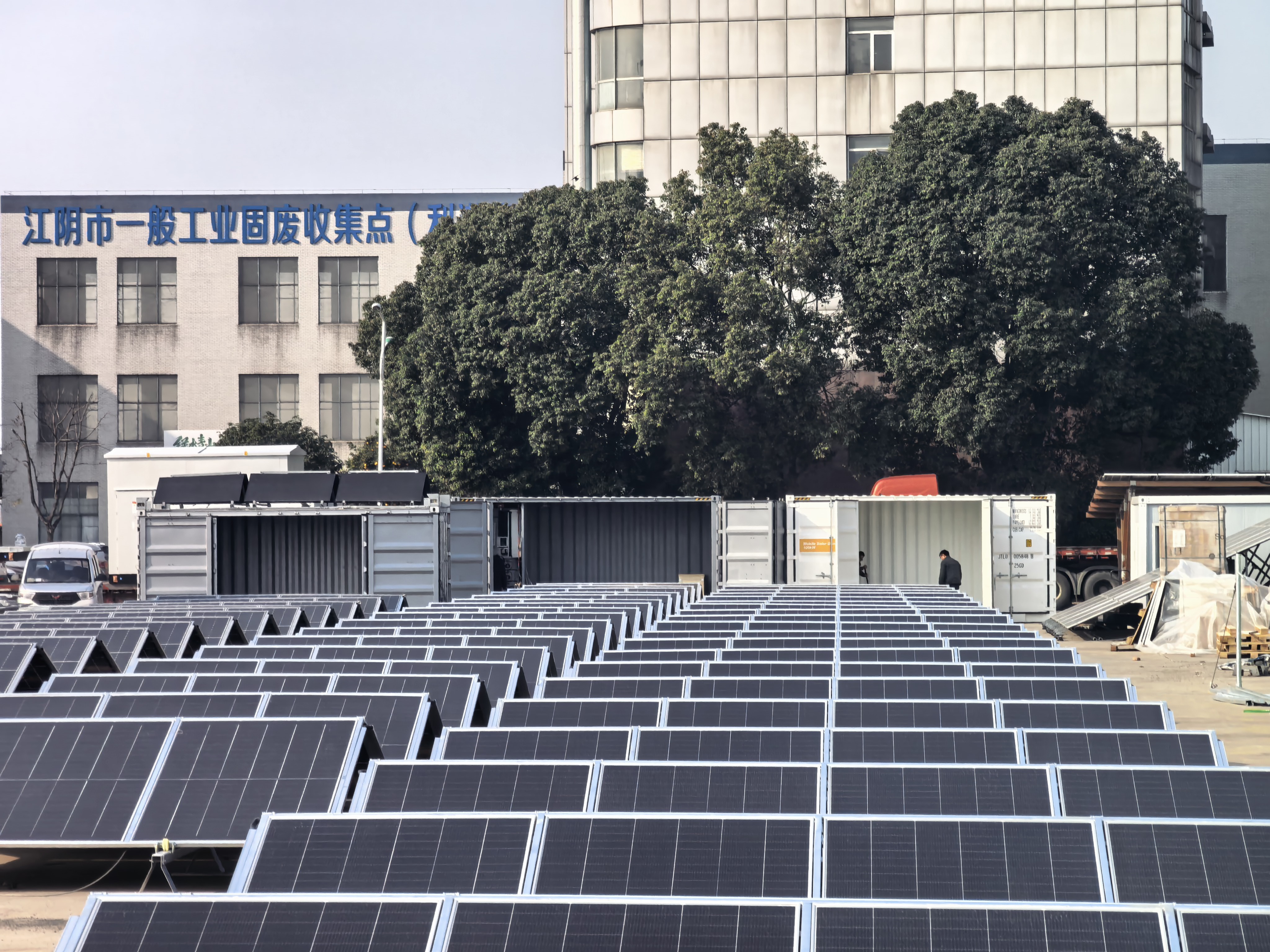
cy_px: 476
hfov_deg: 14.9
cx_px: 635
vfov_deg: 11.2
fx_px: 4843
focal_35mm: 132
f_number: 3.4
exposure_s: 1/593
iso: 50
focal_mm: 14.46
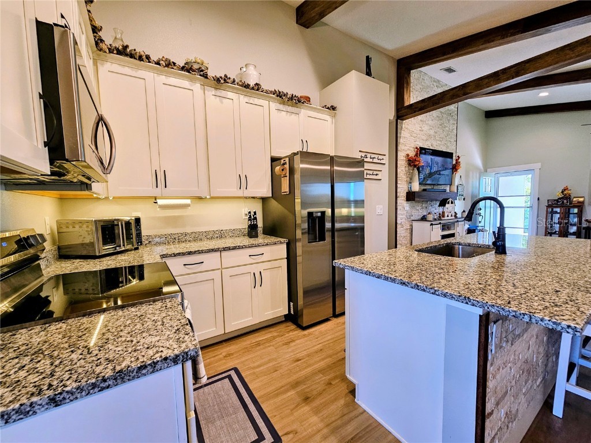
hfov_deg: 106.2
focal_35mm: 13
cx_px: 296
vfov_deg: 89.9
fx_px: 222
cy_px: 222
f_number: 2.2
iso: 200
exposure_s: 1/60
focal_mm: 2.2
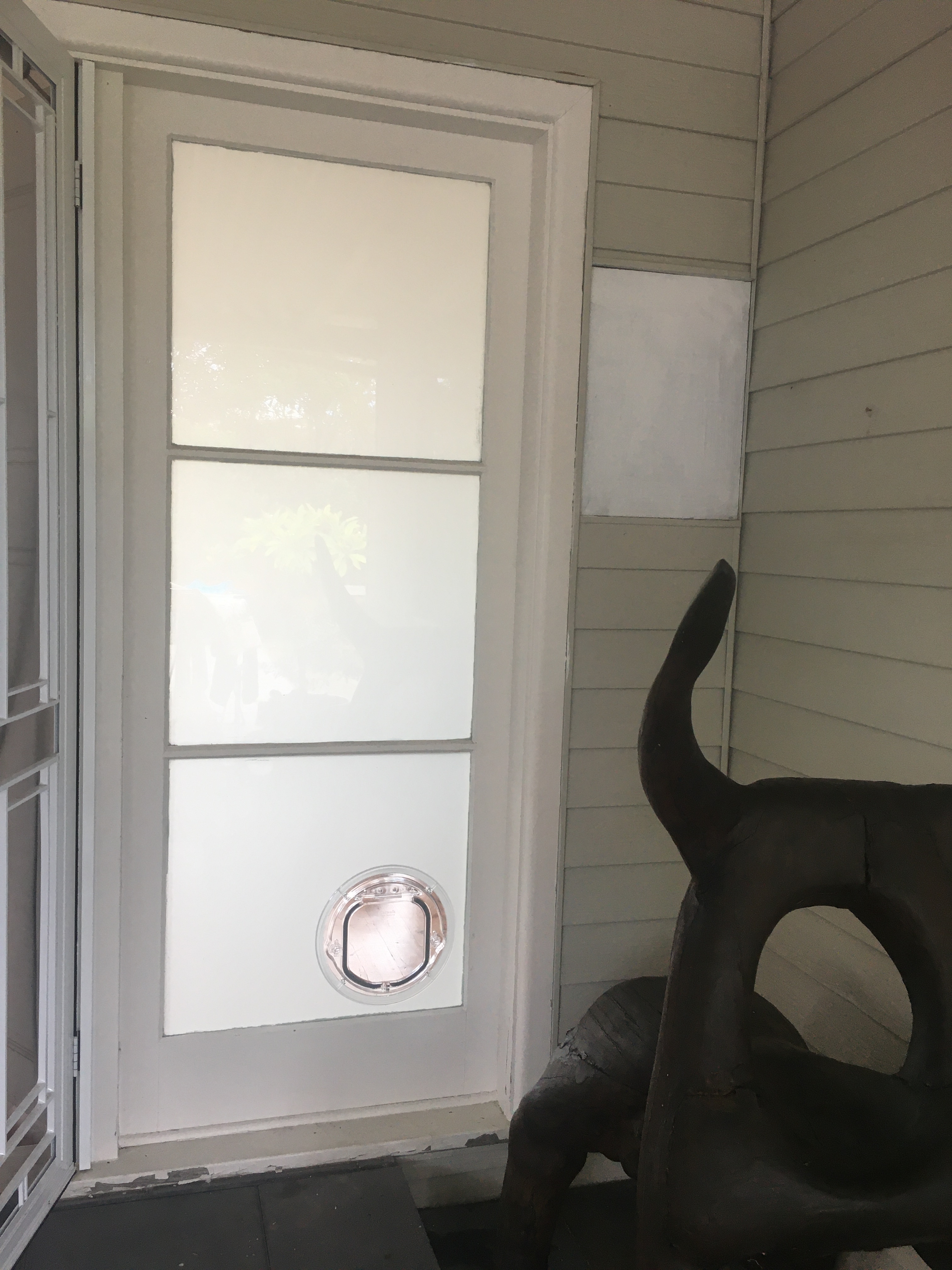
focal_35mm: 29
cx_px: 476
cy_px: 635
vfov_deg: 61.7
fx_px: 1063
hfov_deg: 48.2
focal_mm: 4.15
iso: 32
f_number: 2.2
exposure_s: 1/33
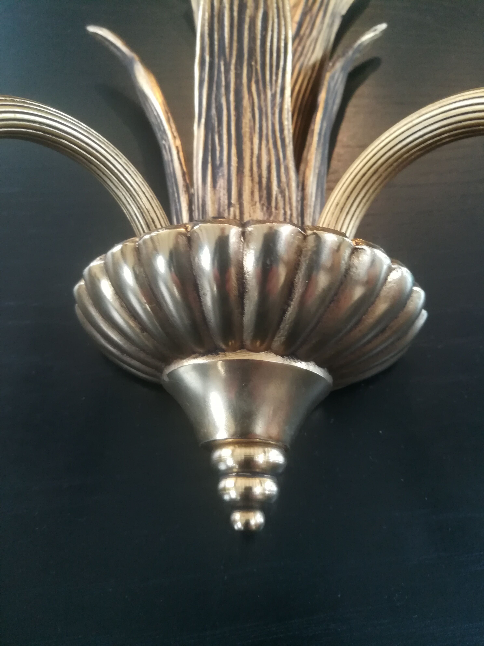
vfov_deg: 67.3
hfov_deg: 53.1
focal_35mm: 26
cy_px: 323
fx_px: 485
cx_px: 242
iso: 250
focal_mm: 3.83
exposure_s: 1/33.3
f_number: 2.2
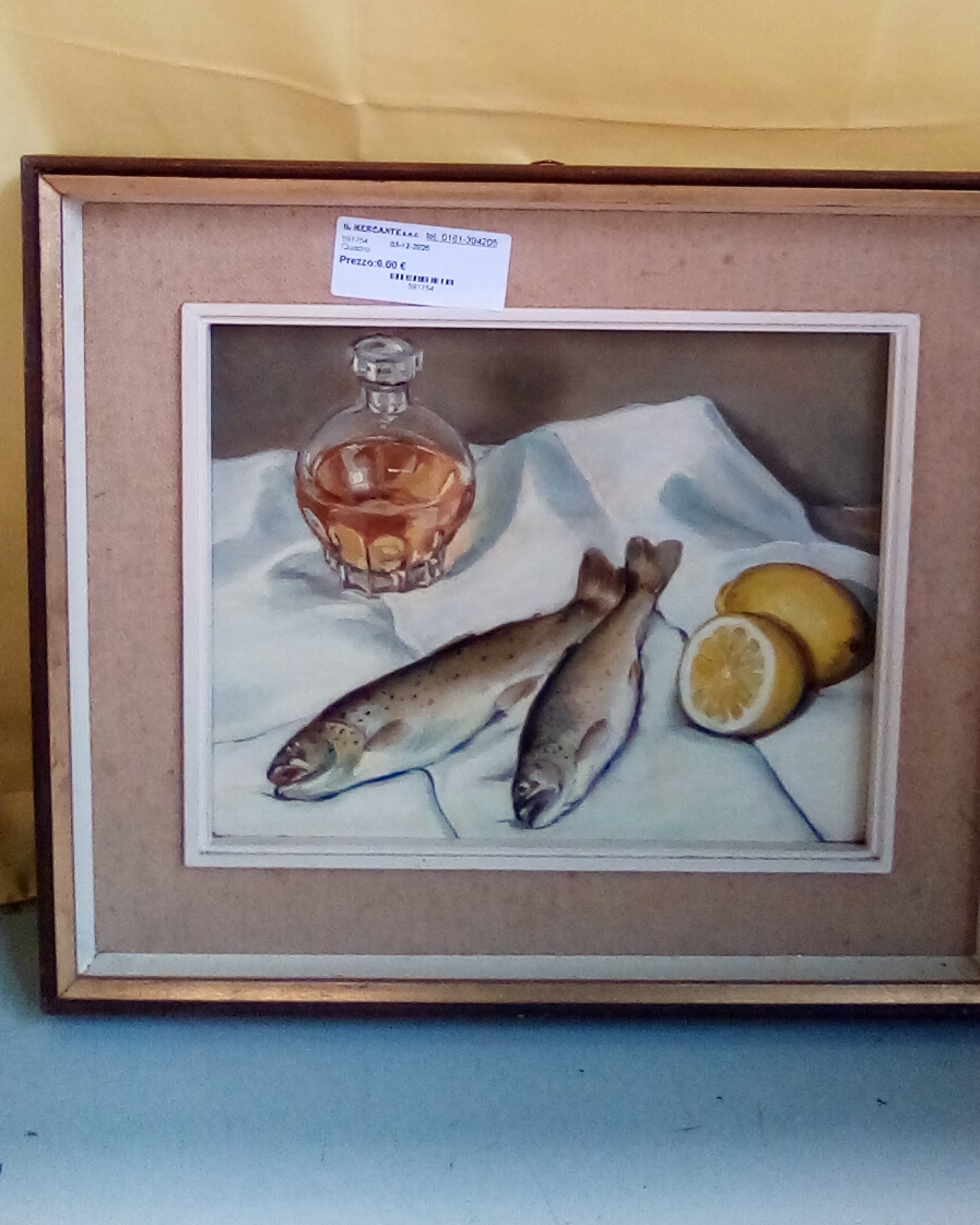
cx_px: 505
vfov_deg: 45.8
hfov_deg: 38.2
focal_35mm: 39
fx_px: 1414
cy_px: 369
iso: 132
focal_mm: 2.27
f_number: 2.2
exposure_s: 1/25
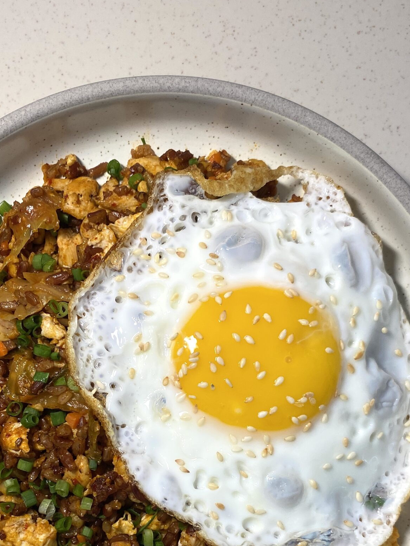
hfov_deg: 33.5
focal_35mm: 43
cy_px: 408
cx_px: 163
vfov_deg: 42.5
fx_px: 679
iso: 64
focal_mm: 4.25
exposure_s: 1/60
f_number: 1.8
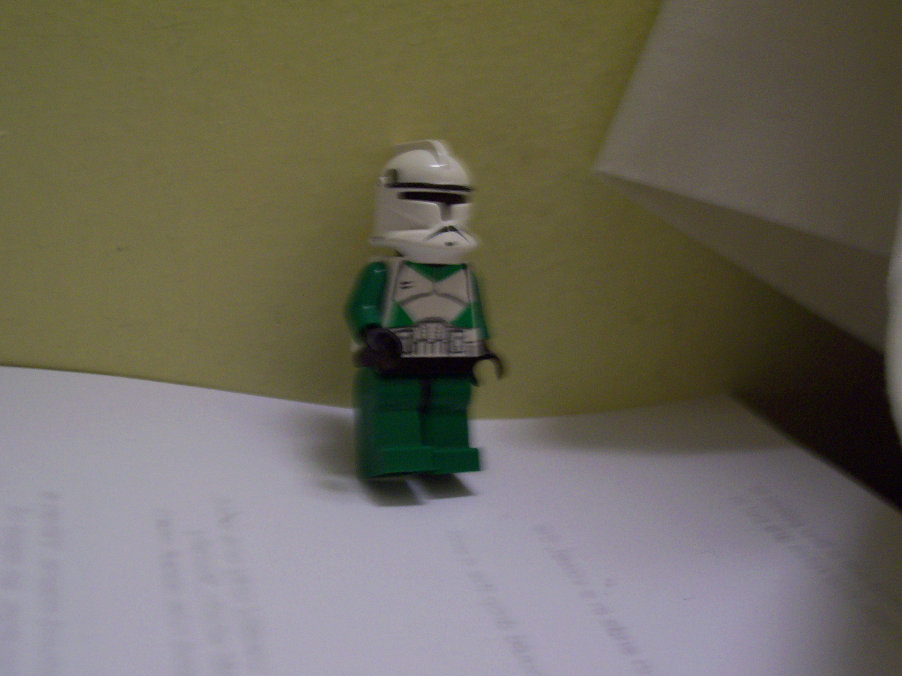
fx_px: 1094
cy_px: 338
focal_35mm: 42
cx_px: 451
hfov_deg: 44.8
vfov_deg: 34.3
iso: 160
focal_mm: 7
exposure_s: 1/11.1
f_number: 2.9
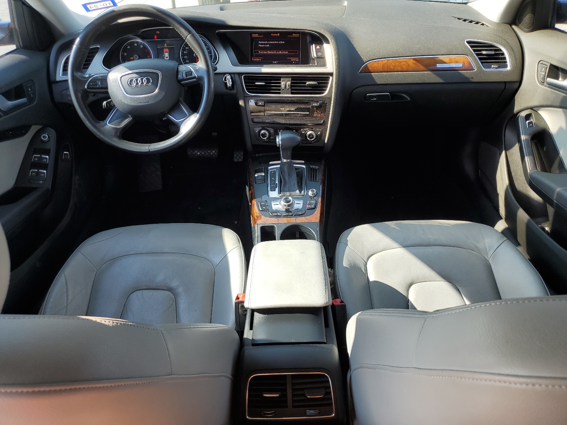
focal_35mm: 26
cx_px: 284
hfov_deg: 67.3
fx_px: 426
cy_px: 212
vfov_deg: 53.1
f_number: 1.5
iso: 50
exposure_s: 1/323
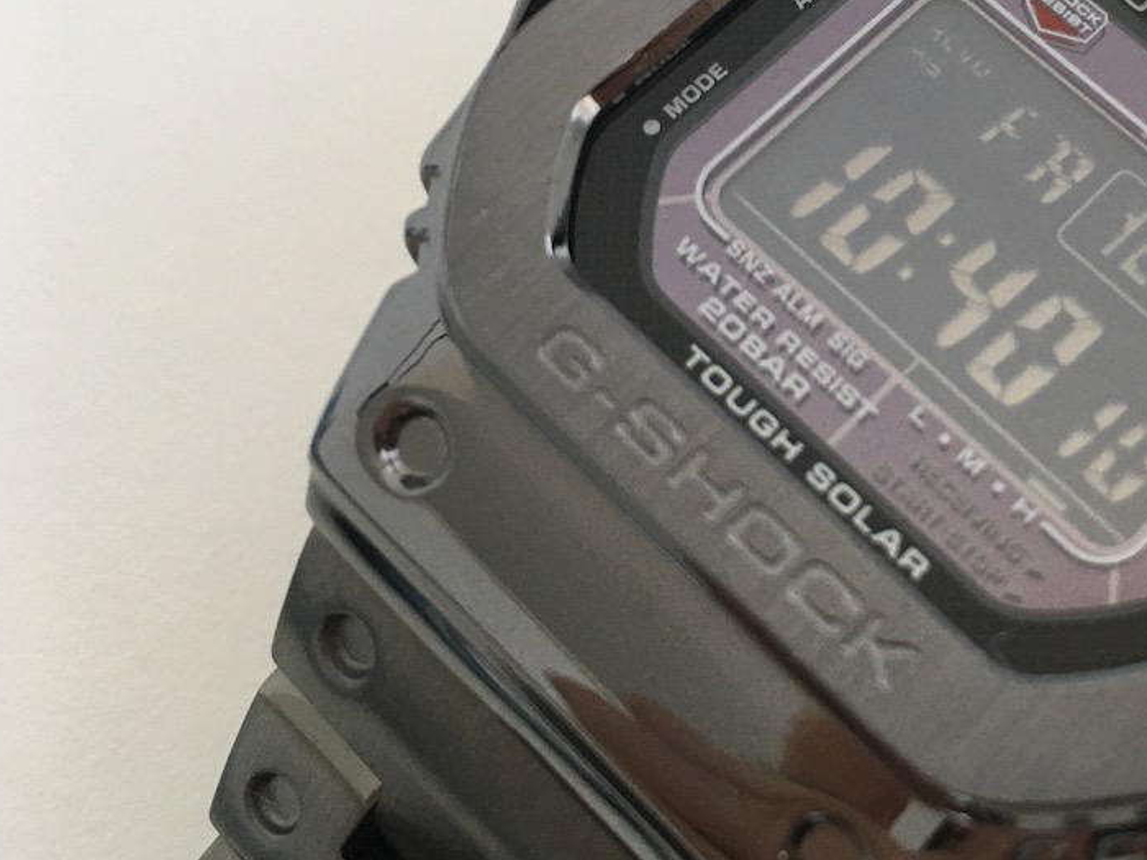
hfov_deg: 34.4
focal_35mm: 53
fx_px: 1756
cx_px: 1000
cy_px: 259
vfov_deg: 27.3
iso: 64
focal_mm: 4.15
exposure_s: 1/33
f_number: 2.2
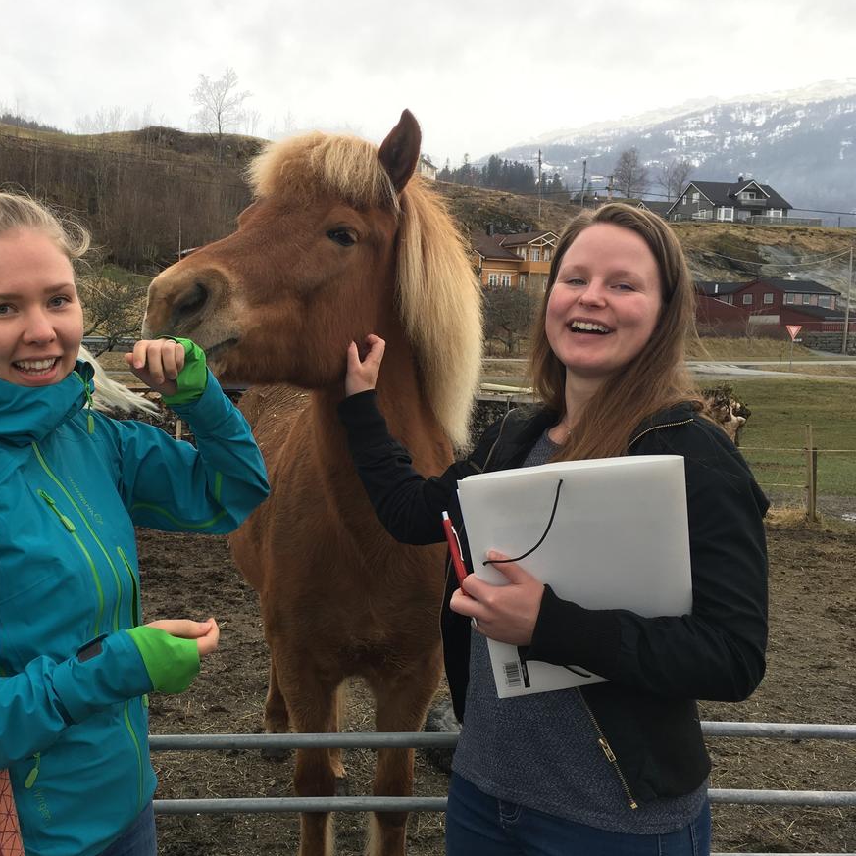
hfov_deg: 44.1
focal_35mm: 37
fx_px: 1035
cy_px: 443
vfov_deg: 44.9
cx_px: 266
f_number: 2.2
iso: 25
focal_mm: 4.15
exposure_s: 1/212
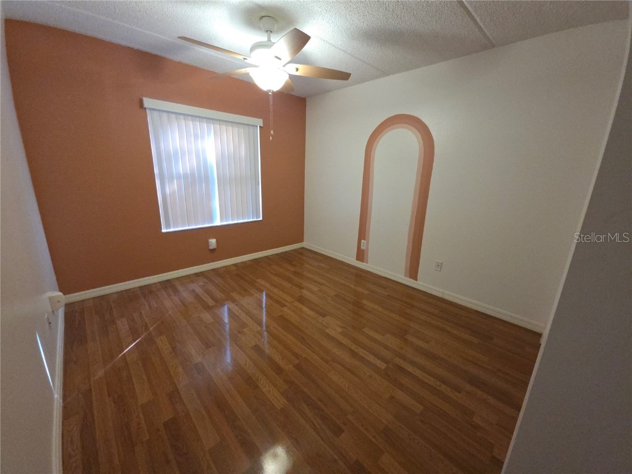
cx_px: 316
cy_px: 237
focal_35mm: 13
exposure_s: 1/60
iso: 500
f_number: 1.9
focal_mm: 2.2
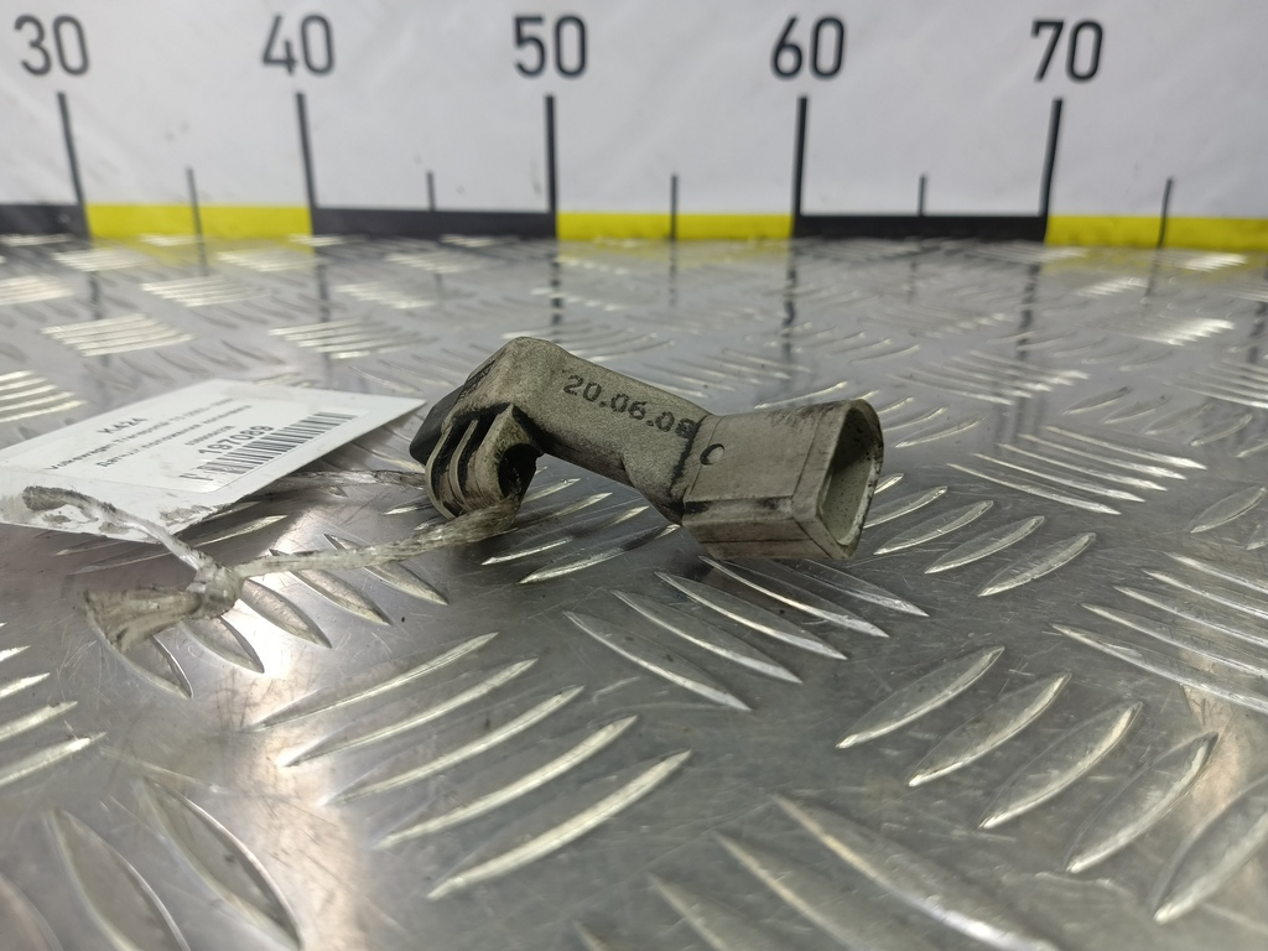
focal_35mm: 23
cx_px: 634
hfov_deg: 73.9
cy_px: 476
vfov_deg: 58.9
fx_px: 843
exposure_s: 1/50
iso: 115
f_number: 1.6
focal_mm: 4.11
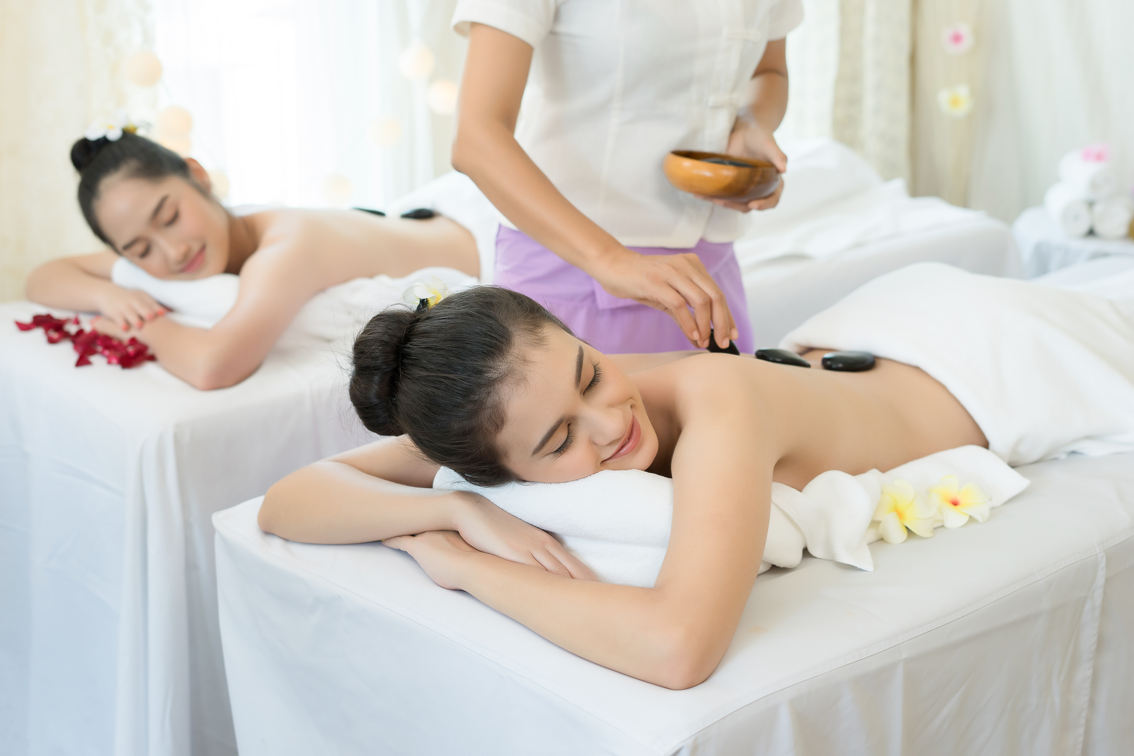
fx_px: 1575
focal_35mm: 50
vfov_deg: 27.0
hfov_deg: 39.6
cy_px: 378
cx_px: 567
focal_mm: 50
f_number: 3.5
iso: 400
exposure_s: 1/100
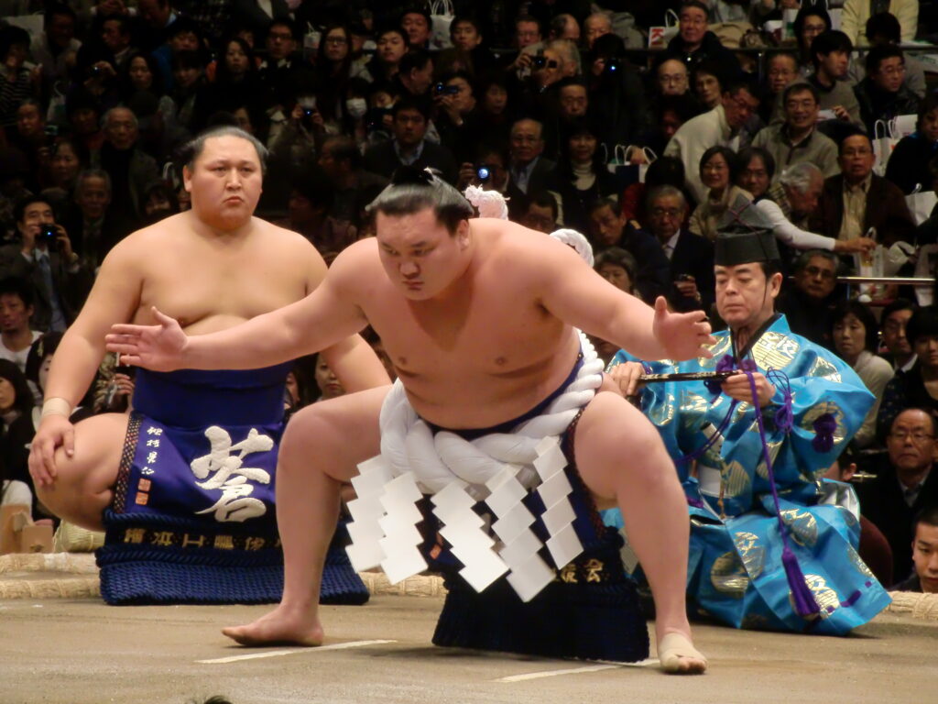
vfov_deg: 7.5
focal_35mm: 199
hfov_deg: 9.9
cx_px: 469
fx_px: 5392
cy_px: 352
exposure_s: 1/60
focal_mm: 35.7
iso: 400
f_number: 5.2
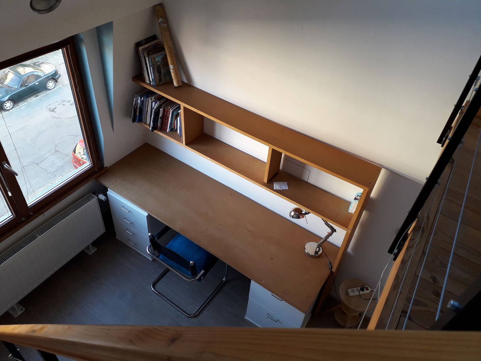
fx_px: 375
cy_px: 180
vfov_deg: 51.4
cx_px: 240
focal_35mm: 27
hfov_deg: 65.3
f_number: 1.9
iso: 64
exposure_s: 1/50
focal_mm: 3.6
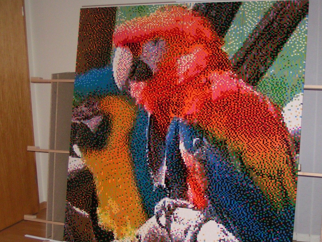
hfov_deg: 36.1
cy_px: 141
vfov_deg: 27.5
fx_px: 493
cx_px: 192
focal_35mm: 53
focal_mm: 6.6
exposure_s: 1/50
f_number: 2.8
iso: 200
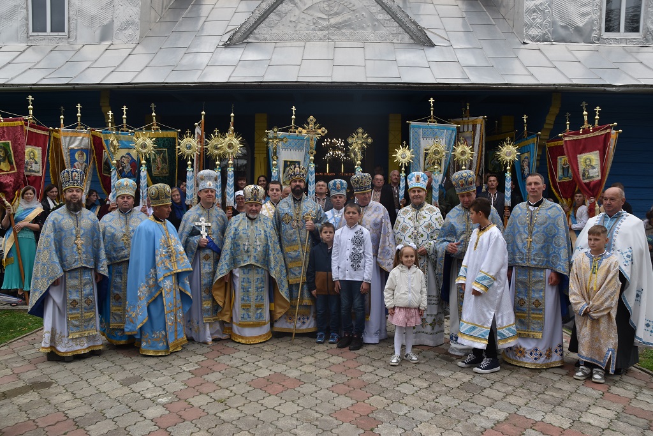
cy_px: 218
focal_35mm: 27
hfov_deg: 67.4
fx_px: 490
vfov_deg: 47.9
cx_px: 326
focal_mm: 18
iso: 200
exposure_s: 1/250
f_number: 6.3
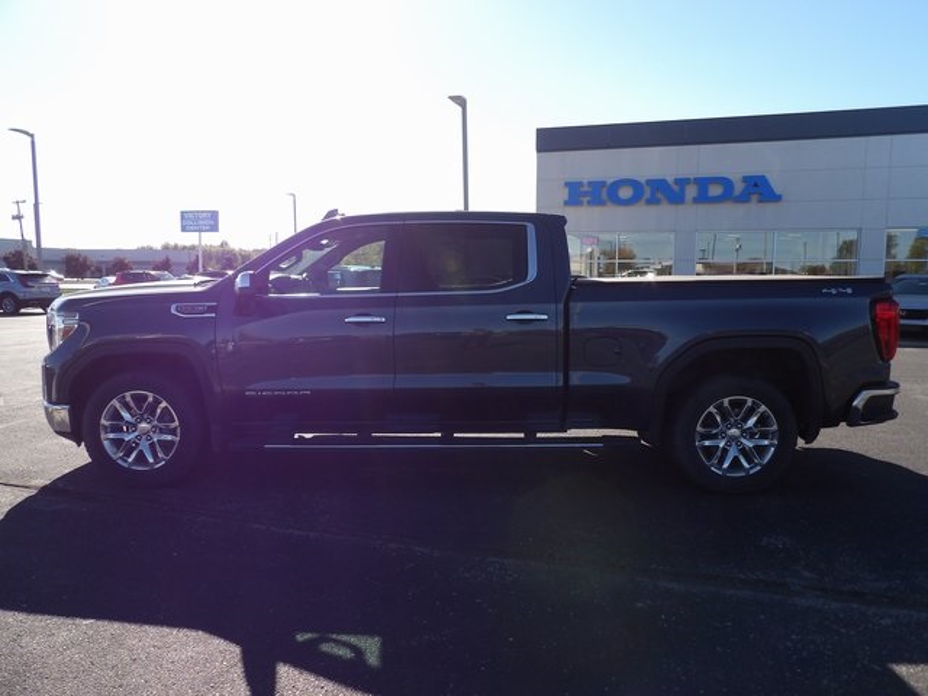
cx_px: 464
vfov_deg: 56.8
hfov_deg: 71.6
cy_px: 348
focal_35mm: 24
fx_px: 643
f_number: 3.2
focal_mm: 4.3
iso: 100
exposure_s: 1/595
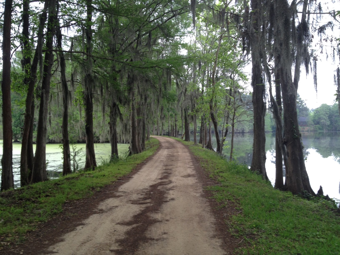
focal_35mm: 35
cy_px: 128
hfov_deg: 52.6
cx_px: 170
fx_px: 344
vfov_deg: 40.7
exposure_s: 1/60
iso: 50
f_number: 2.4
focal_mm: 4.28
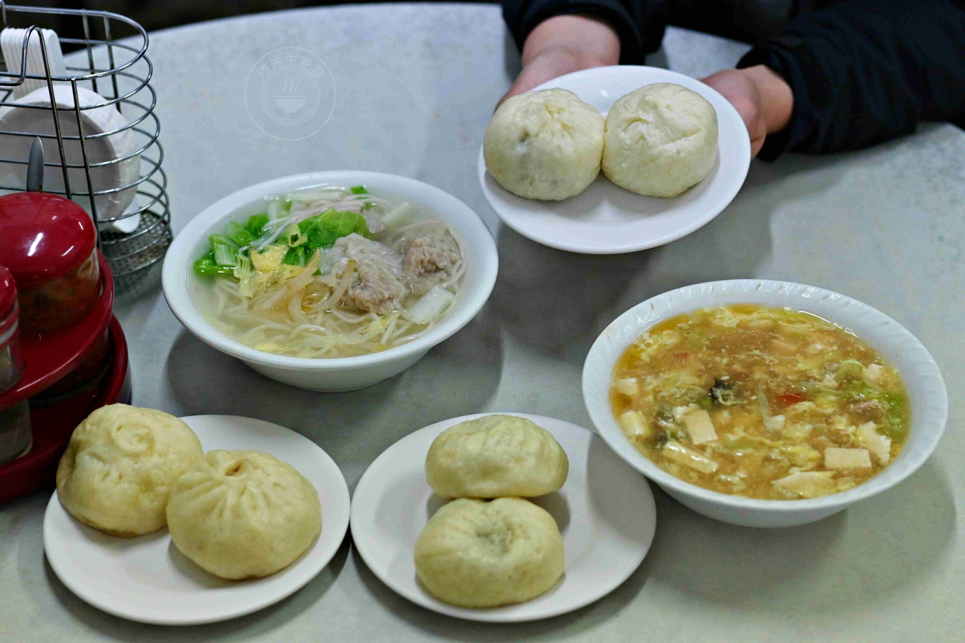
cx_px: 482
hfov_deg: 27.0
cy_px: 322
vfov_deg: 18.2
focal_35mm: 75
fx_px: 2010
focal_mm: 50
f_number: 3.2
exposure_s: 1/200
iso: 900
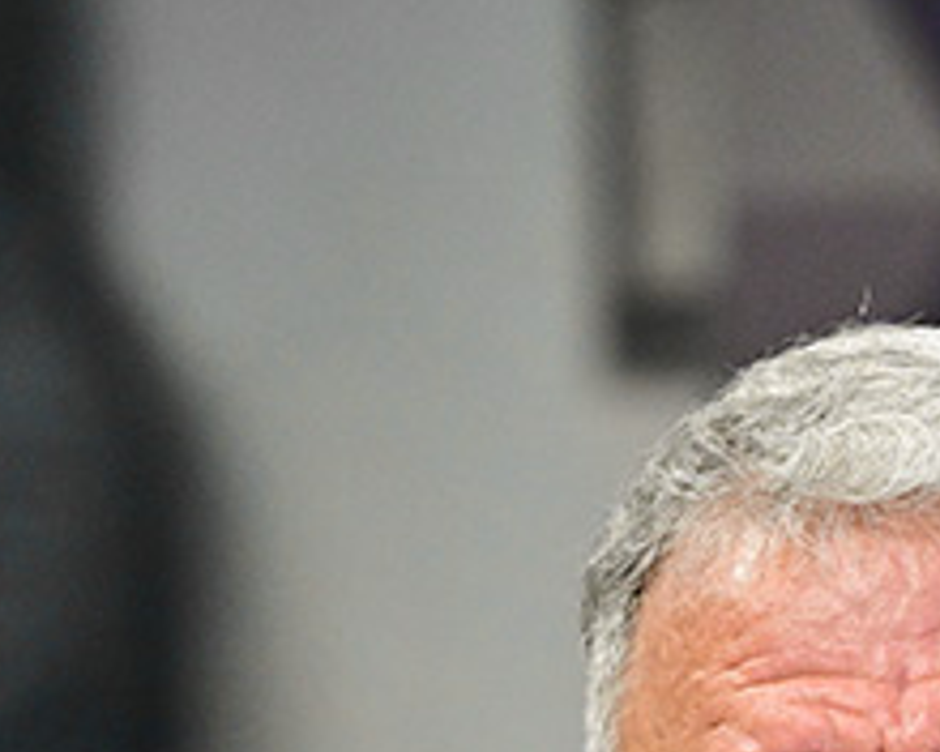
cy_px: 1175
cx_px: 846
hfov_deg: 3.3
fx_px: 16275
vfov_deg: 2.6
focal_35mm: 585
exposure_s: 1/640
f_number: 2.8
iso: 3200
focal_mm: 160
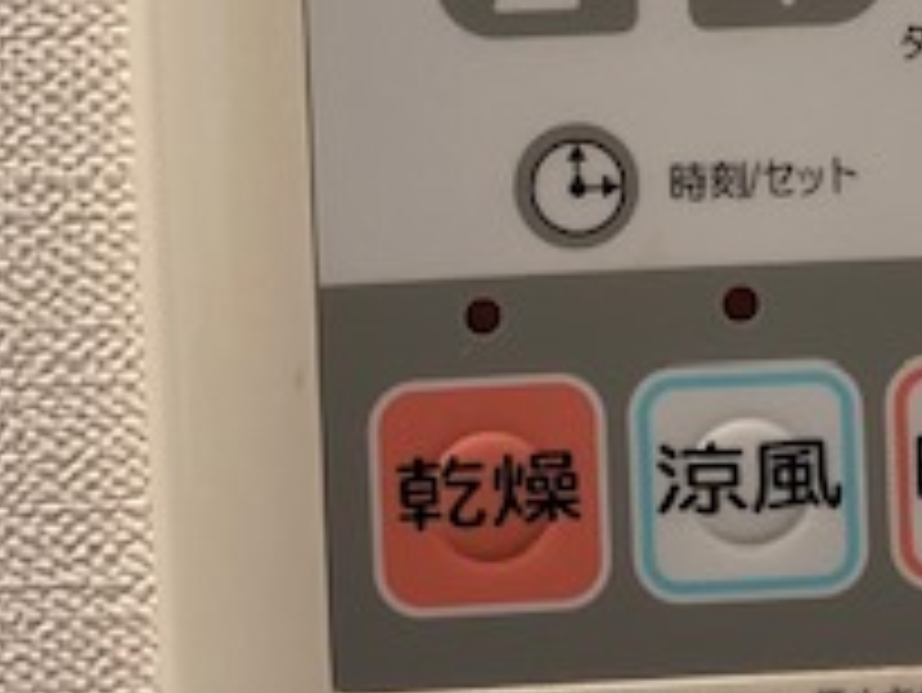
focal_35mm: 81
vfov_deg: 17.8
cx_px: 598
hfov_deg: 24.0
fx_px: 2159
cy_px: 0
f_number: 1.8
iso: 100
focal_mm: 4.25
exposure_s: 1/50
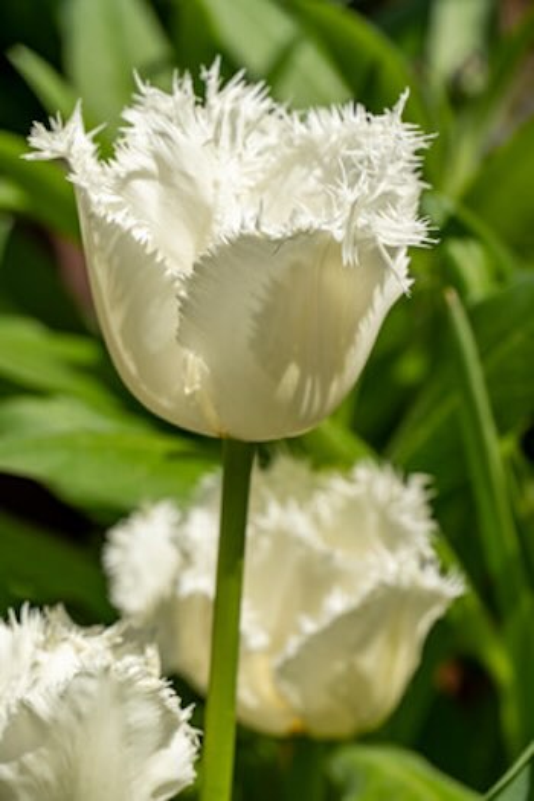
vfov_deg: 11.6
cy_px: 400
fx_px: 3938
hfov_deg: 7.8
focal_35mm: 177
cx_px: 267
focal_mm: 118
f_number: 8
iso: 250
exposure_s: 1/1000
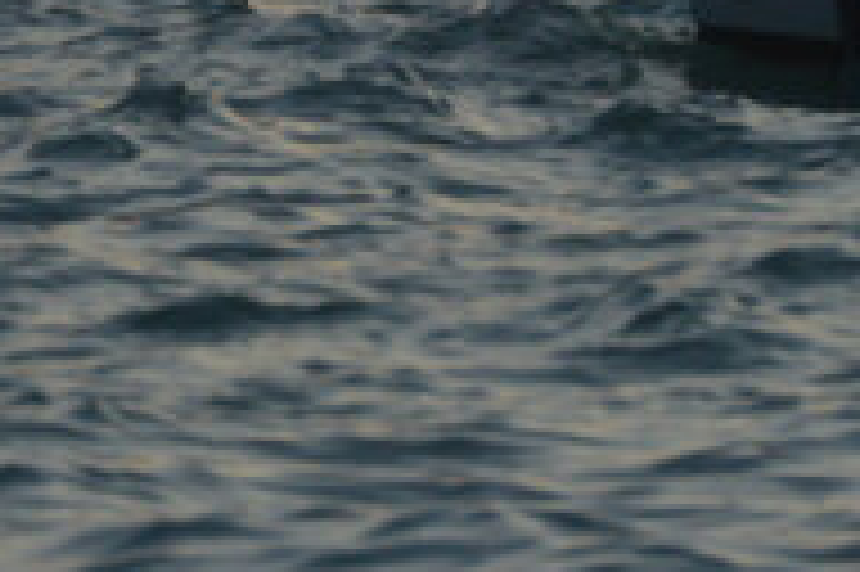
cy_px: -1036
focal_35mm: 1130
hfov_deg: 1.8
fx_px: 26971
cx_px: -23
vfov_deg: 1.2
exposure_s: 1/640
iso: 800
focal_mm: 200
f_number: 13
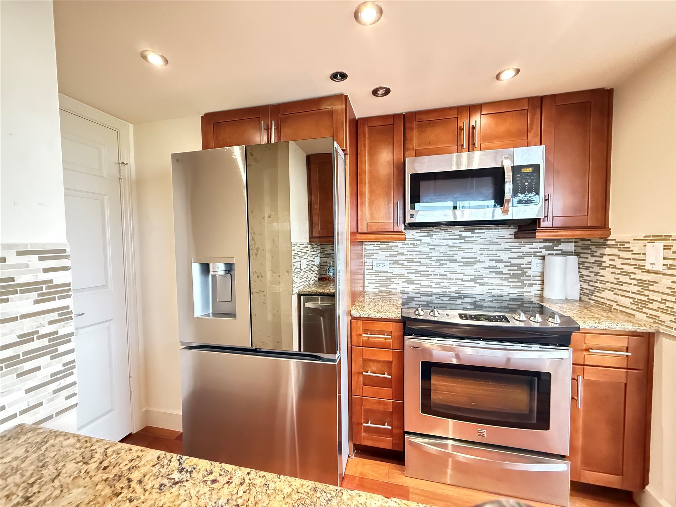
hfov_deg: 102.1
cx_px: 338
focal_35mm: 14
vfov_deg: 85.7
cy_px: 254
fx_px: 273
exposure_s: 1/60
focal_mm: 2.22
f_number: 2.2
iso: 1250
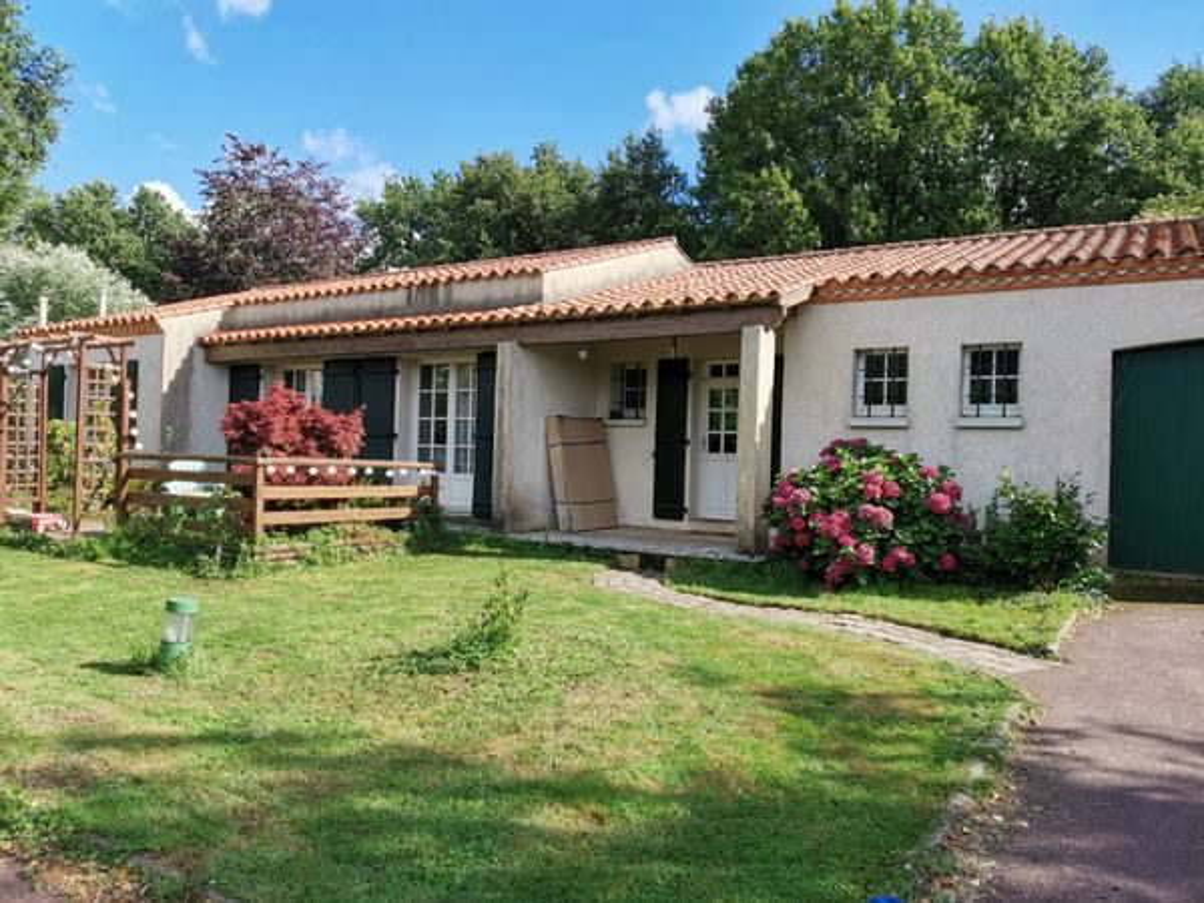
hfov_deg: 67.3
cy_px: 452
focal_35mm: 26
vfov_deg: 53.1
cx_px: 602
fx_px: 904
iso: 50
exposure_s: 1/2105
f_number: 1.4
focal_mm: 4.66
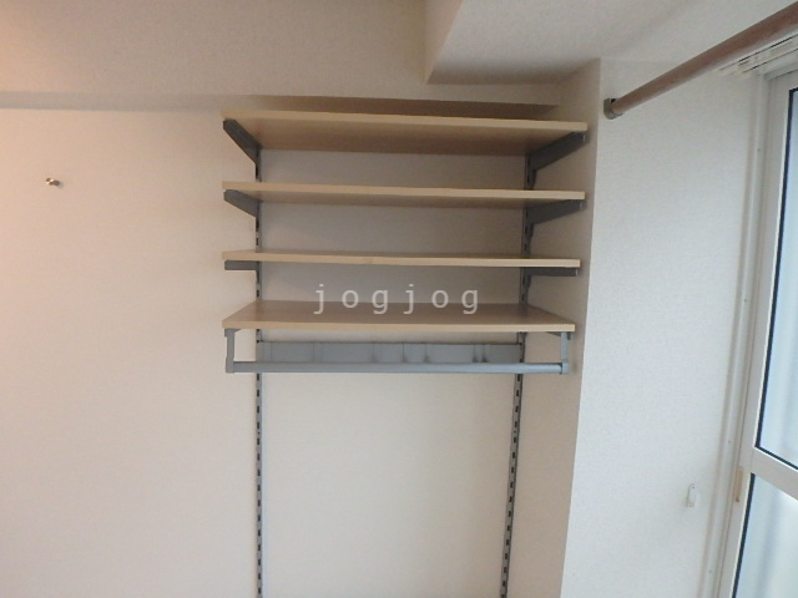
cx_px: 399
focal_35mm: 21
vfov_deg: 63.4
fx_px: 484
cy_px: 299
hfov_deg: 79.0
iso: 800
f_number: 3.5
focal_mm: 3.7
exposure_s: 1/60
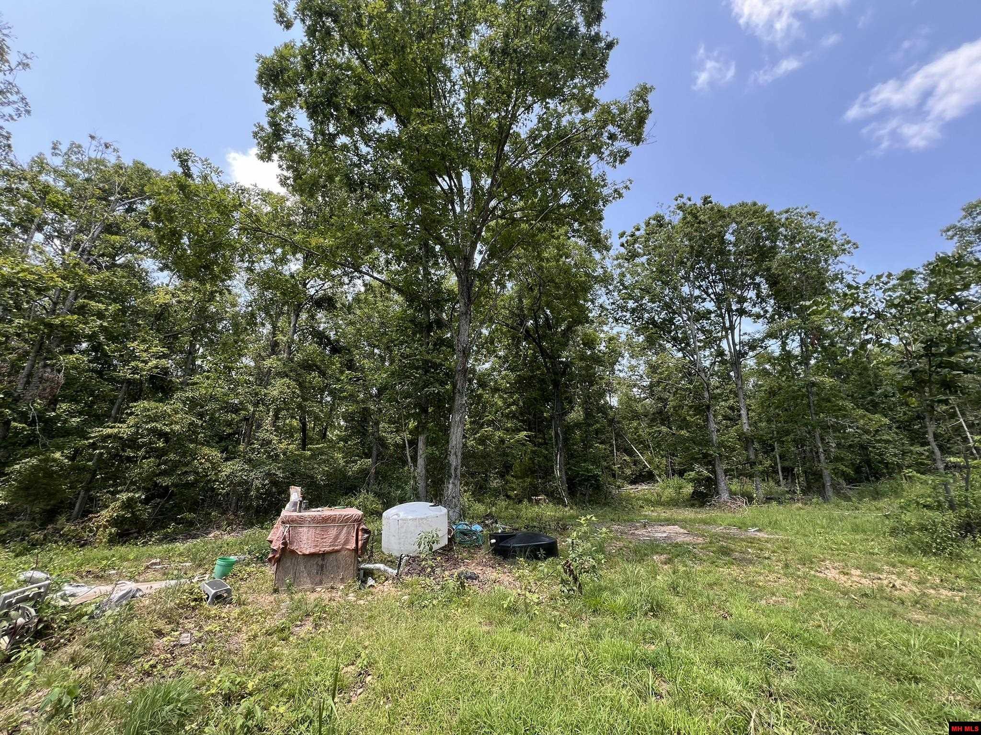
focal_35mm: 13
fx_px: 368
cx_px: 490
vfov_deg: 89.9
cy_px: 368
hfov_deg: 106.2
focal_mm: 1.57
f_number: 1.8
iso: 32
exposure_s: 1/207
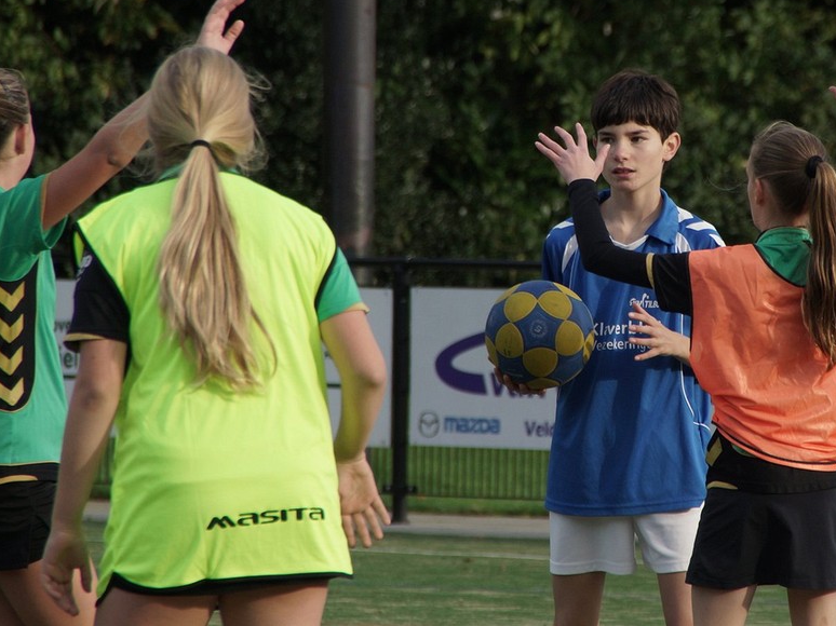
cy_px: 340
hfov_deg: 4.9
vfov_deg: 3.7
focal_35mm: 401
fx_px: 9681
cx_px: 443
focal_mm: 210
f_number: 7.1
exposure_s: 1/320
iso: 200
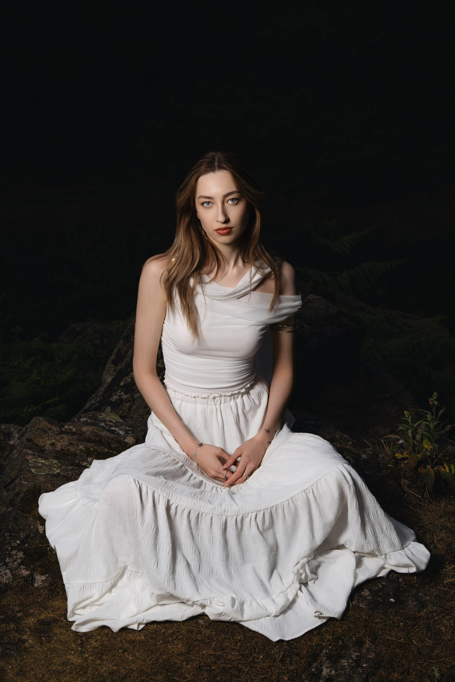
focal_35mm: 85
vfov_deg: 23.9
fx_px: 1611
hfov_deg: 16.1
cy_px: 341
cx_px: 228
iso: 100
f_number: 7.1
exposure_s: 1/250
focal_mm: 85
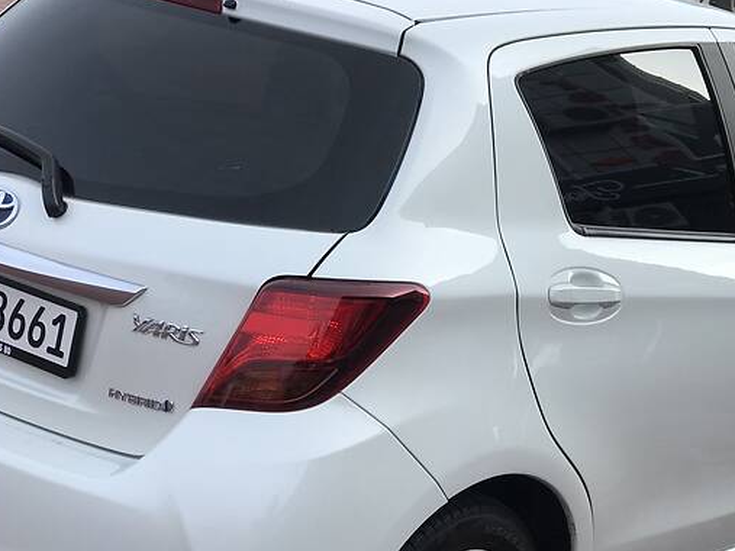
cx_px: 539
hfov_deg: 21.6
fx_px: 1911
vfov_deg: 16.4
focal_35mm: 90
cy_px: 268
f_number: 2.8
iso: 20
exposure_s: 1/424
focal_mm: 6.6
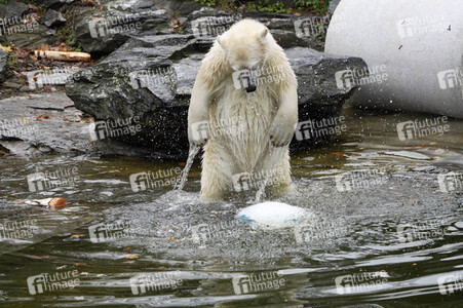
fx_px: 2570
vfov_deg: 6.9
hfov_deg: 10.3
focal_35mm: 200
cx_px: 232
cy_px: 154
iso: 1600
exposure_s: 1/800
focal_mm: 200
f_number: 7.1
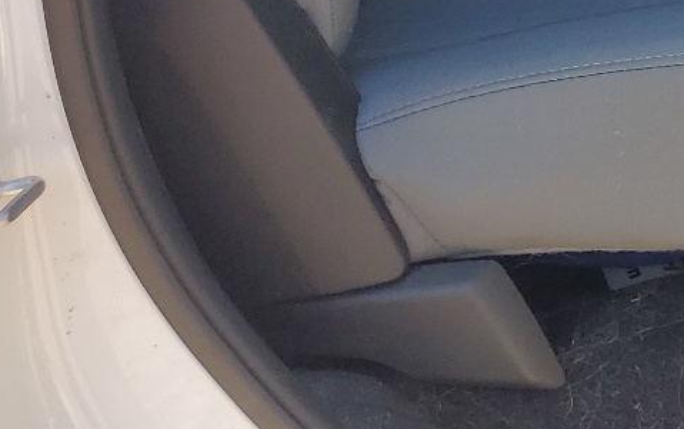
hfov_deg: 20.8
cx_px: 854
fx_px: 1716
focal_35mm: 92
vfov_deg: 12.7
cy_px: -398
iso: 50
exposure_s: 1/769
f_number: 1.5
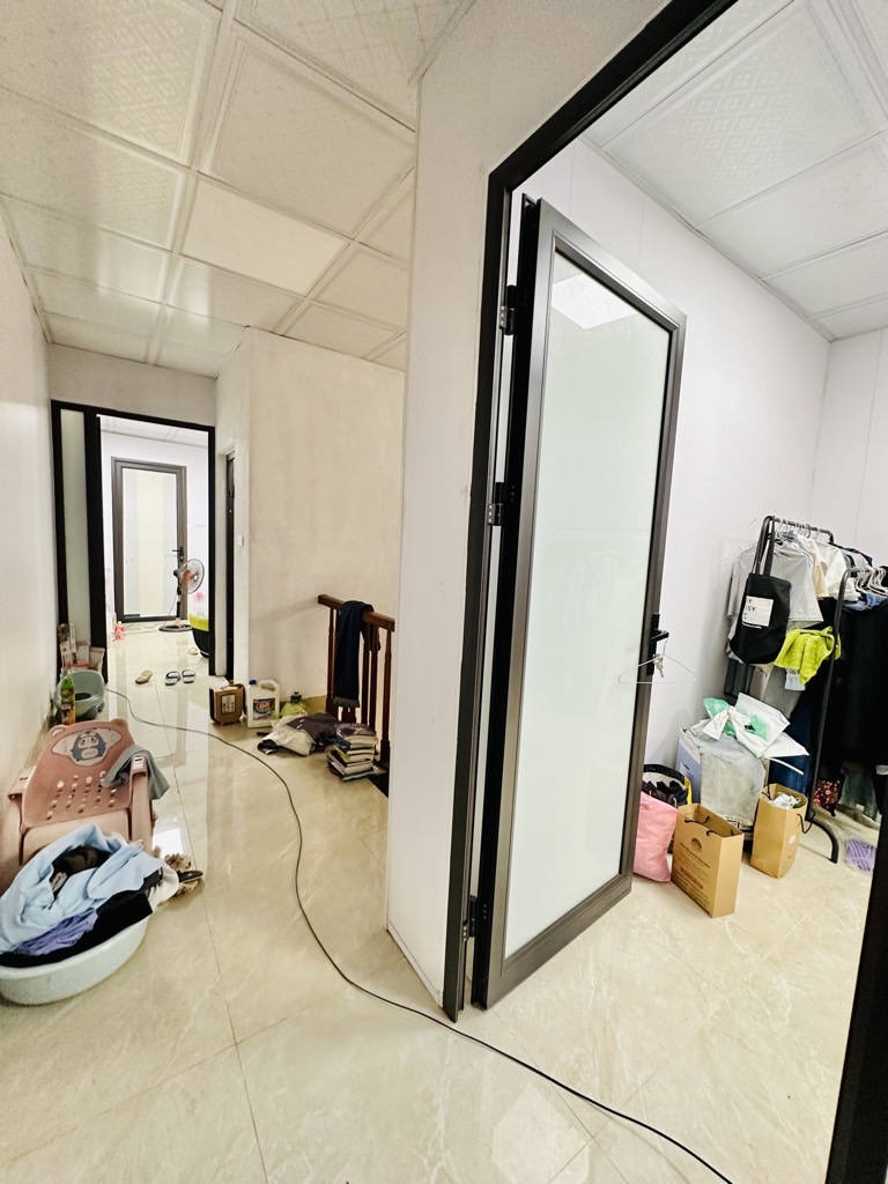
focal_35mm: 14
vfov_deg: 102.1
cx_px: 444
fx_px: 479
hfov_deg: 85.7
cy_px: 592
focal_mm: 2.22
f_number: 2.2
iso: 200
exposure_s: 1/50
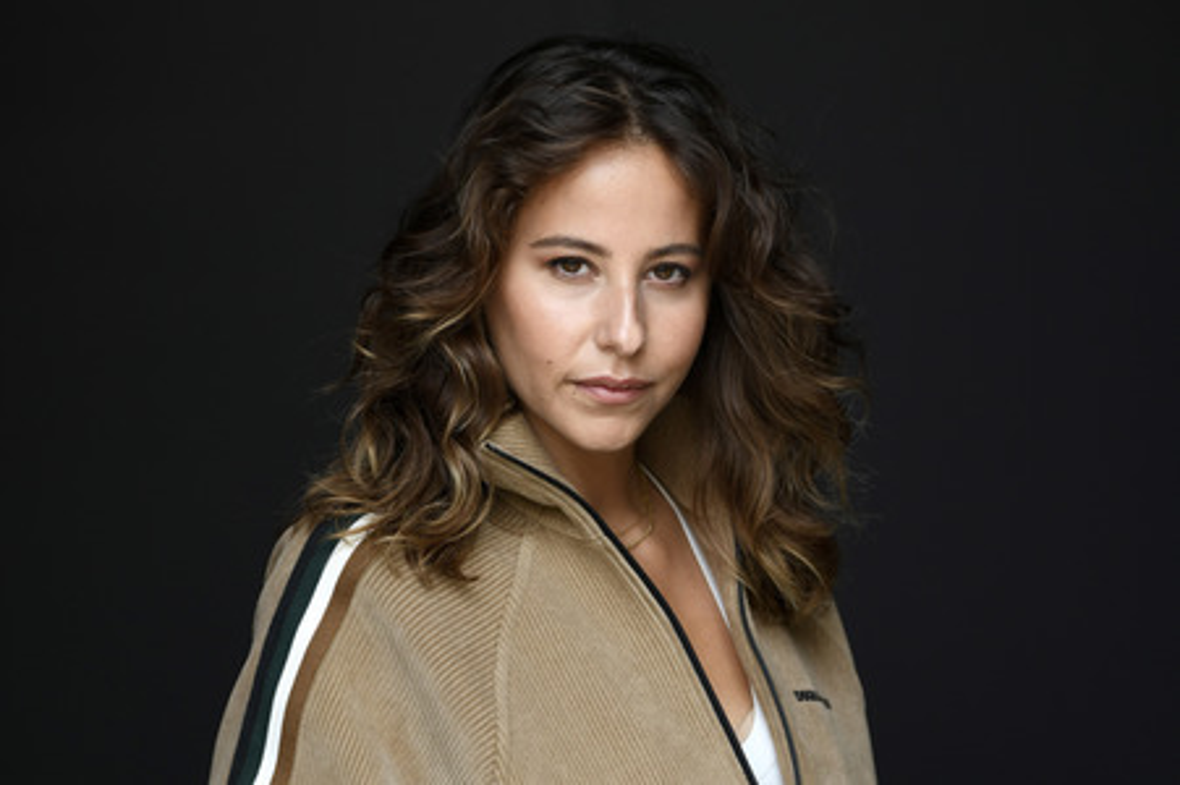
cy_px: 392
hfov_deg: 17.7
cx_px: 590
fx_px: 3799
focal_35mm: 116
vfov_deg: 11.8
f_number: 3.2
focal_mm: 116
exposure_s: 1/320
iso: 400
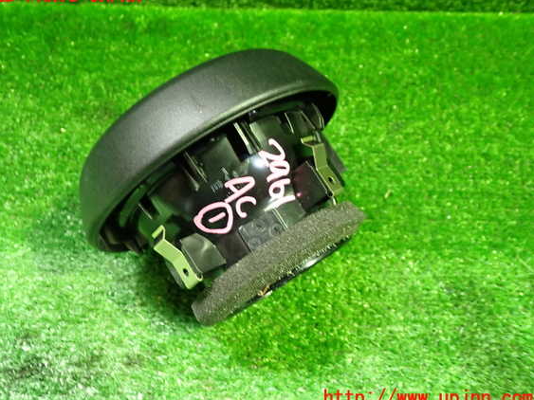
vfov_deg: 44.1
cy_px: 197
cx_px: 253
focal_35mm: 32
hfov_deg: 56.8
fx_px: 494
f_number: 2.3
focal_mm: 5.4
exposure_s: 1/30
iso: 400
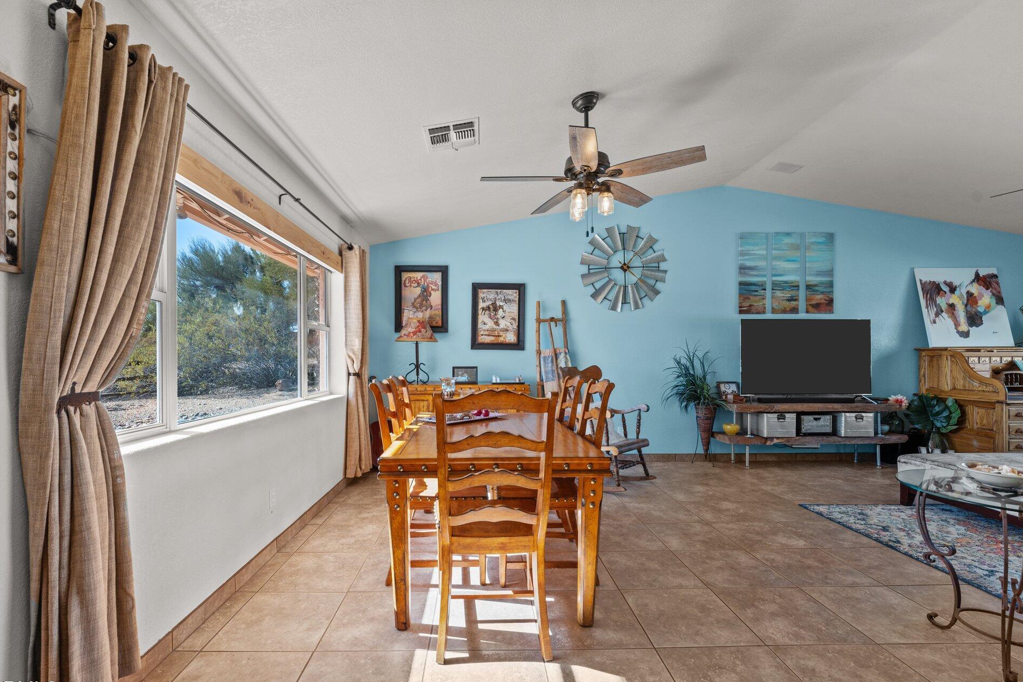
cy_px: 357
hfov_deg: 97.5
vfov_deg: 74.6
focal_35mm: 16
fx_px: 448
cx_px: 483
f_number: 8
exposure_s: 1/25
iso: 500
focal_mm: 14.7
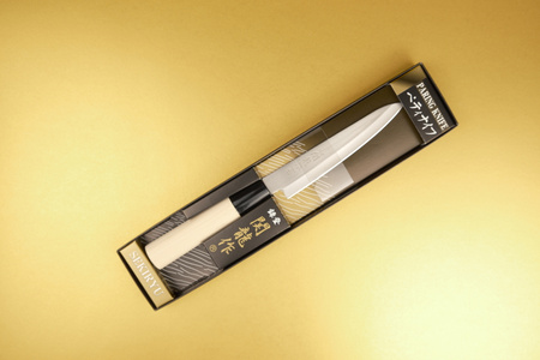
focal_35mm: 36
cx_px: 270
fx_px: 540
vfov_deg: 36.9
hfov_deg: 53.1
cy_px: 180
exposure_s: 1/125
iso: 400
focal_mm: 24.3
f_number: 5
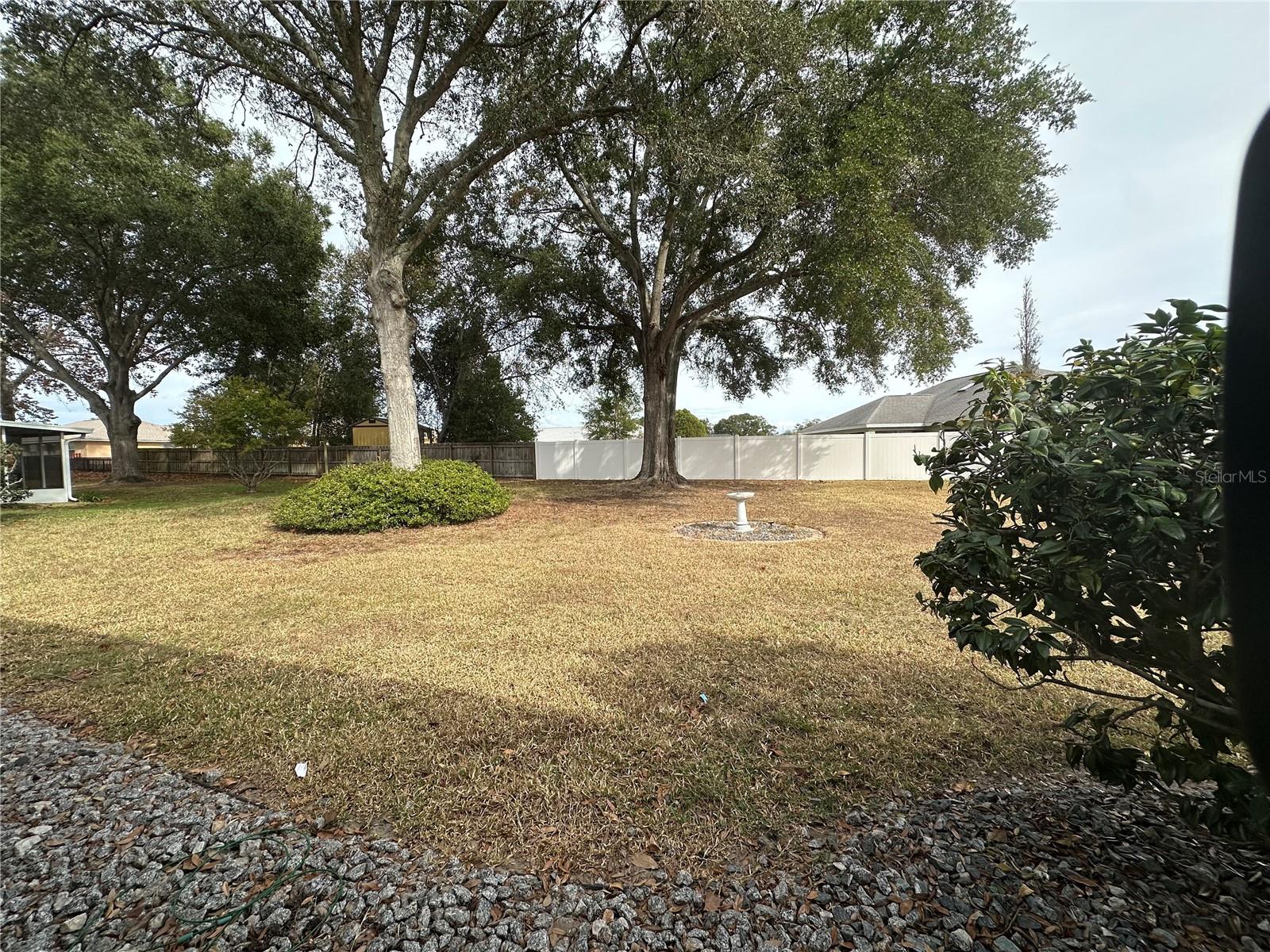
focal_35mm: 14
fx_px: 514
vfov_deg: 85.7
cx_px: 635
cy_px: 476
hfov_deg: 102.1
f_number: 2.2
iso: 40
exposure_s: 1/997
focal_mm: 2.22
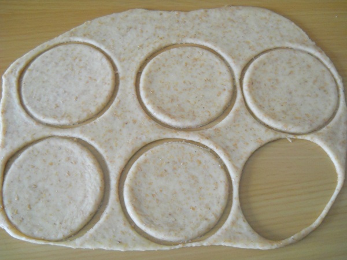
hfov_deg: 45.8
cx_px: 174
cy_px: 130
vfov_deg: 35.1
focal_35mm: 41
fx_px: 411
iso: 400
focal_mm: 6.72
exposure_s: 1/30
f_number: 3.1
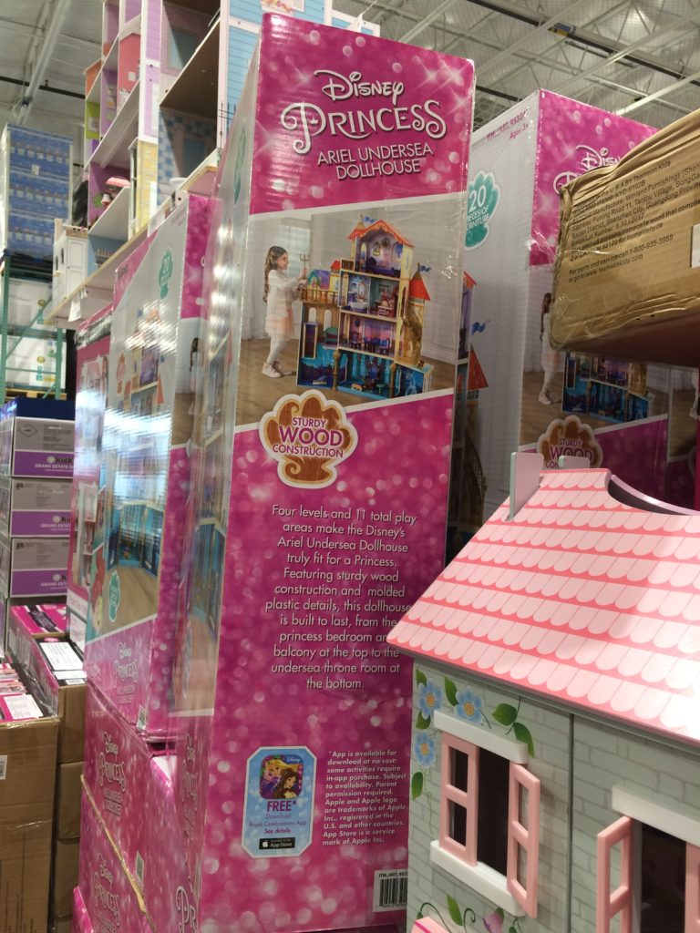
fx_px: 782
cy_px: 466
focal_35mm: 29
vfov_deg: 61.7
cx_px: 350
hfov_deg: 48.2
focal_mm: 4.15
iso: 100
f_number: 2.2
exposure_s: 1/33
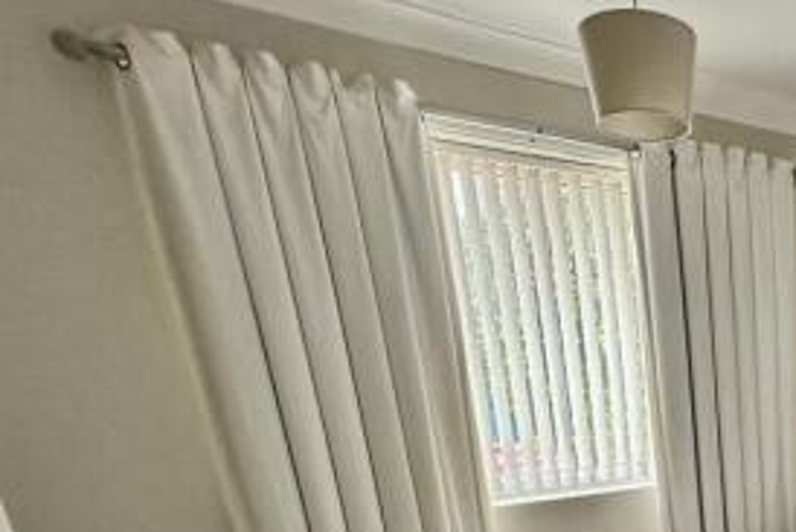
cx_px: 800
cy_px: 606
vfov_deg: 35.3
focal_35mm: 31
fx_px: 686
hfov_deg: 49.0
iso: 160
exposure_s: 1/99
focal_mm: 2.22
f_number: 2.2
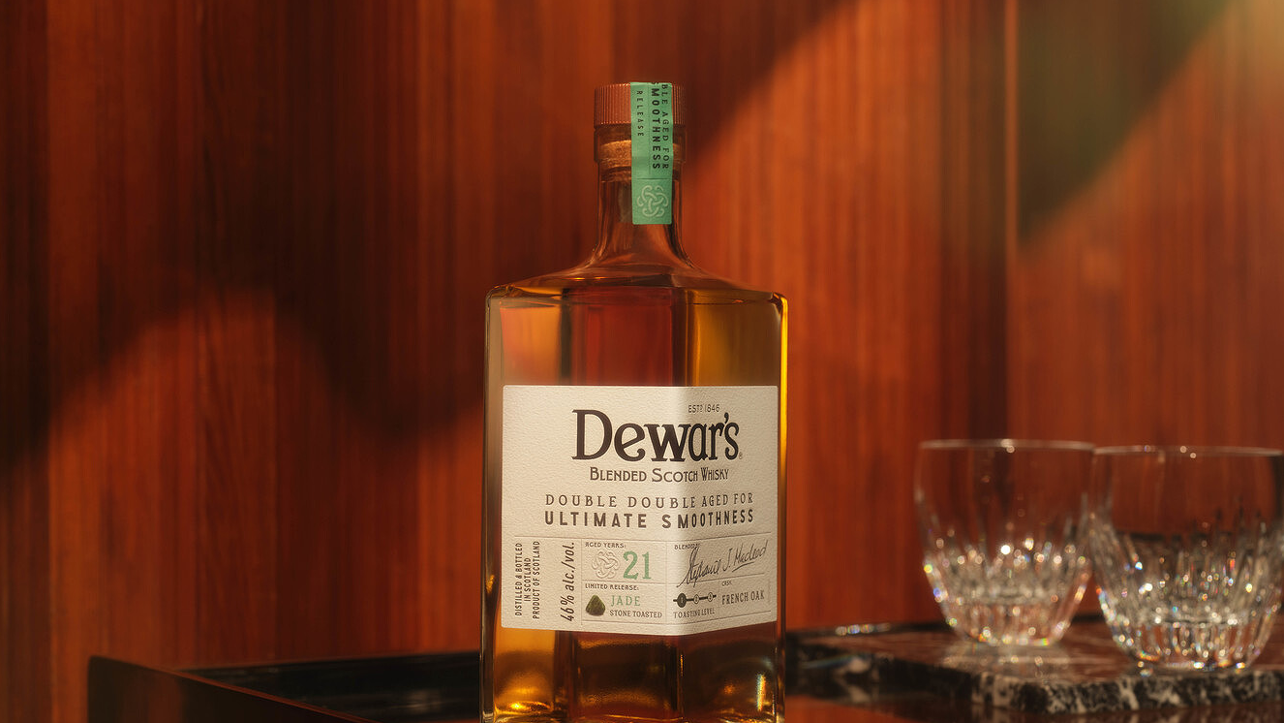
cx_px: 642
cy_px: 372
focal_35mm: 69
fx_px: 2349
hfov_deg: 30.6
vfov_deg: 17.5
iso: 500
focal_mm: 80
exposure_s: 1/160
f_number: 7.1
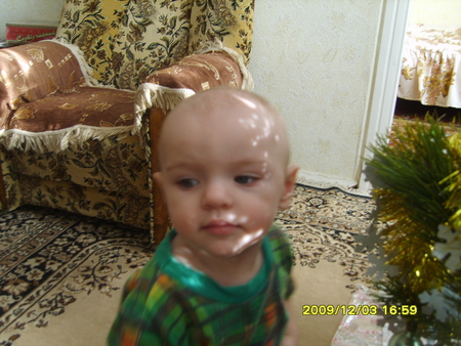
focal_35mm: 35
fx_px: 466
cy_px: 173
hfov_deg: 52.6
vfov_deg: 40.7
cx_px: 230
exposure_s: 1/30
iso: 54
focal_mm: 7.4
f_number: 2.8
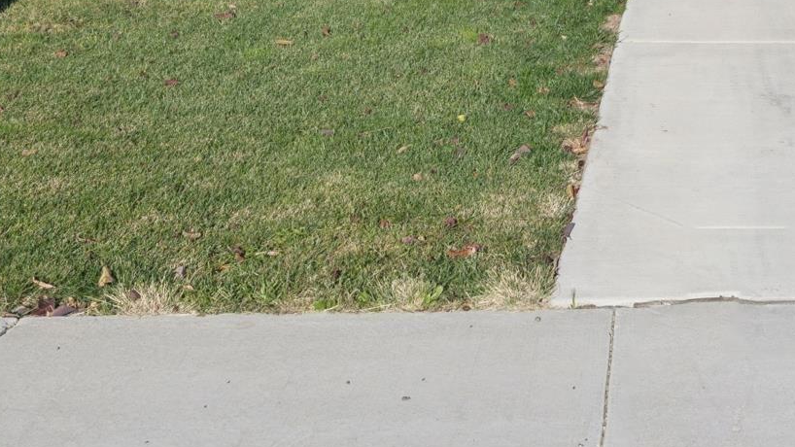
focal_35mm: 64
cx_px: 677
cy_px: -261
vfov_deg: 16.7
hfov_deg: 31.6
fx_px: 1349
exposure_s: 1/500
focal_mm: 20
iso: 100
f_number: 9
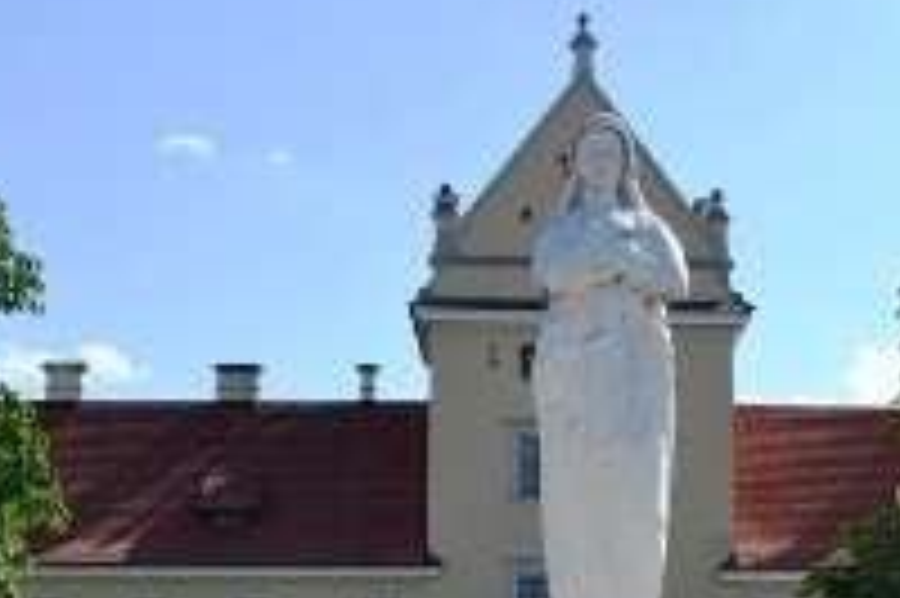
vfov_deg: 14.9
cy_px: 605
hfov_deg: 22.2
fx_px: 2248
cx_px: 774
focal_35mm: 90
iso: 400
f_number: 6.3
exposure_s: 1/1600
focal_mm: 24
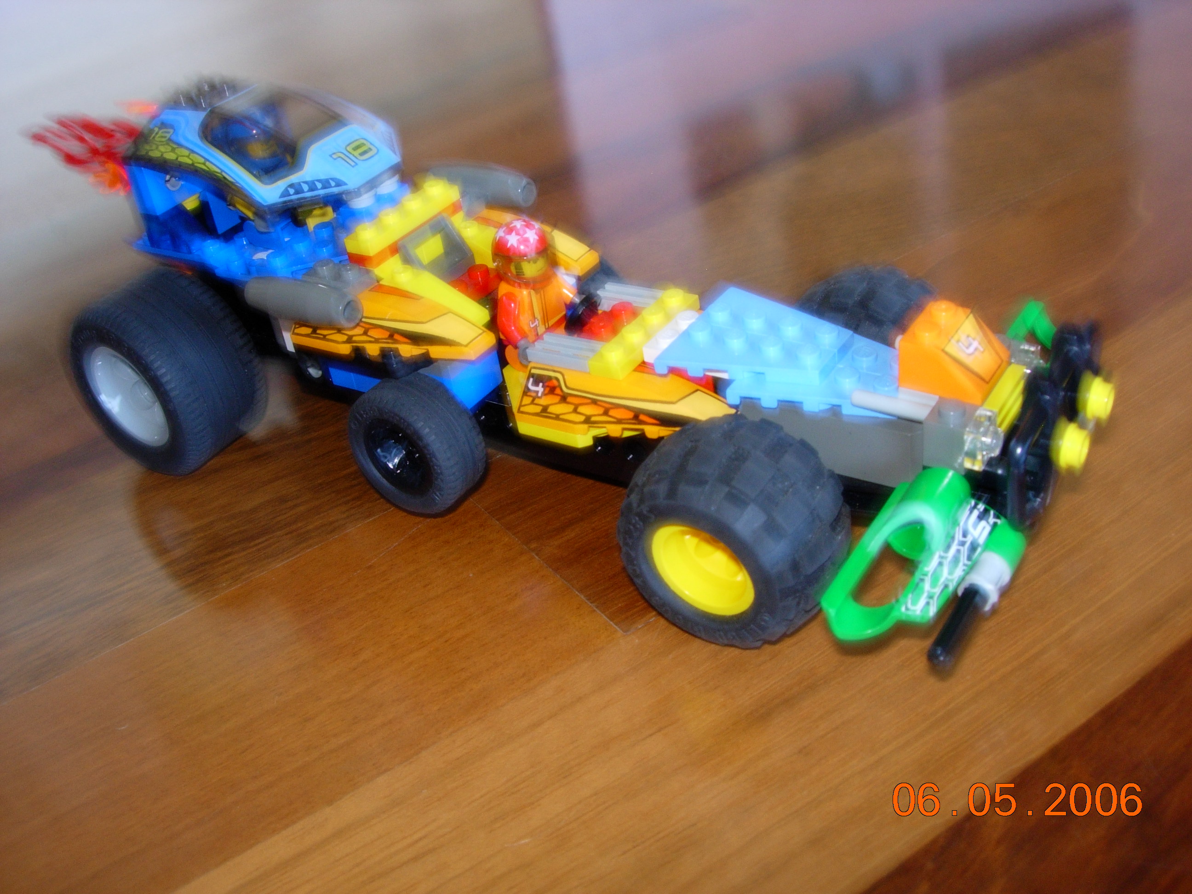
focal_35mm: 38
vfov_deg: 37.7
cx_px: 596
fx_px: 1309
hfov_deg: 49.0
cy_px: 447
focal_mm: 7.8
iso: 79
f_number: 4.8
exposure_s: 1/2.3
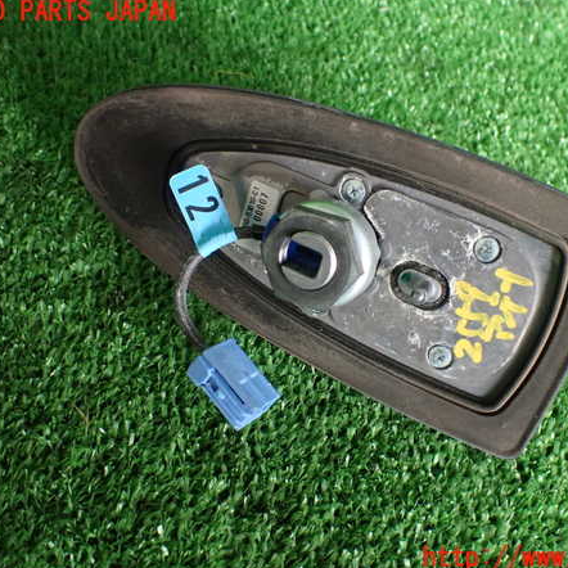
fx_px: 668
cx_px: 328
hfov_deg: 45.9
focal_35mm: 36
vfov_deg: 46.0
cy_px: 285
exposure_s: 1/125
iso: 800
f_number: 2.3
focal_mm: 5.4
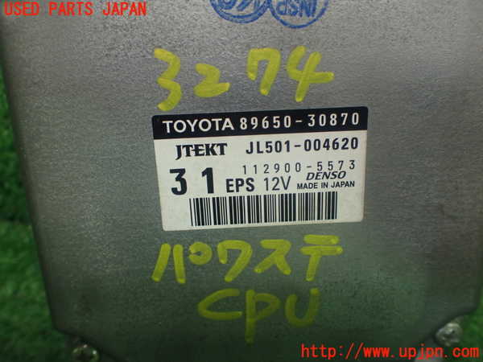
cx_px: 242
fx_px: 419
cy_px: 181
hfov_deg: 60.0
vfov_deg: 46.8
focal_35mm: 30
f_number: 2.3
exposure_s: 1/125
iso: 400
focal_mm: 5.4
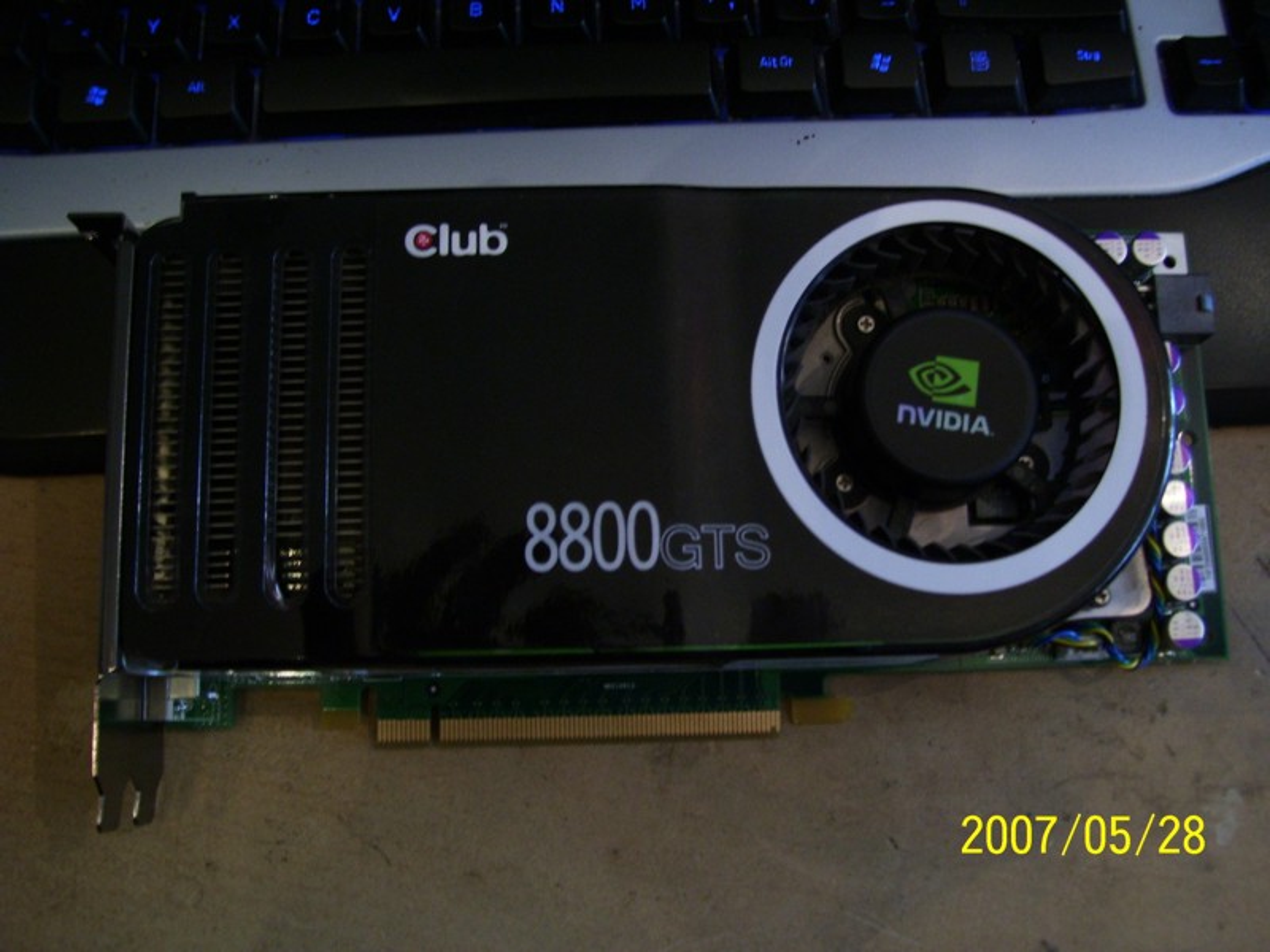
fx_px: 1357
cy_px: 476
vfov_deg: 38.7
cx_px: 635
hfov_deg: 50.1
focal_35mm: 37
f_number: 2.7
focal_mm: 6
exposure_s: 1/8
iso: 160
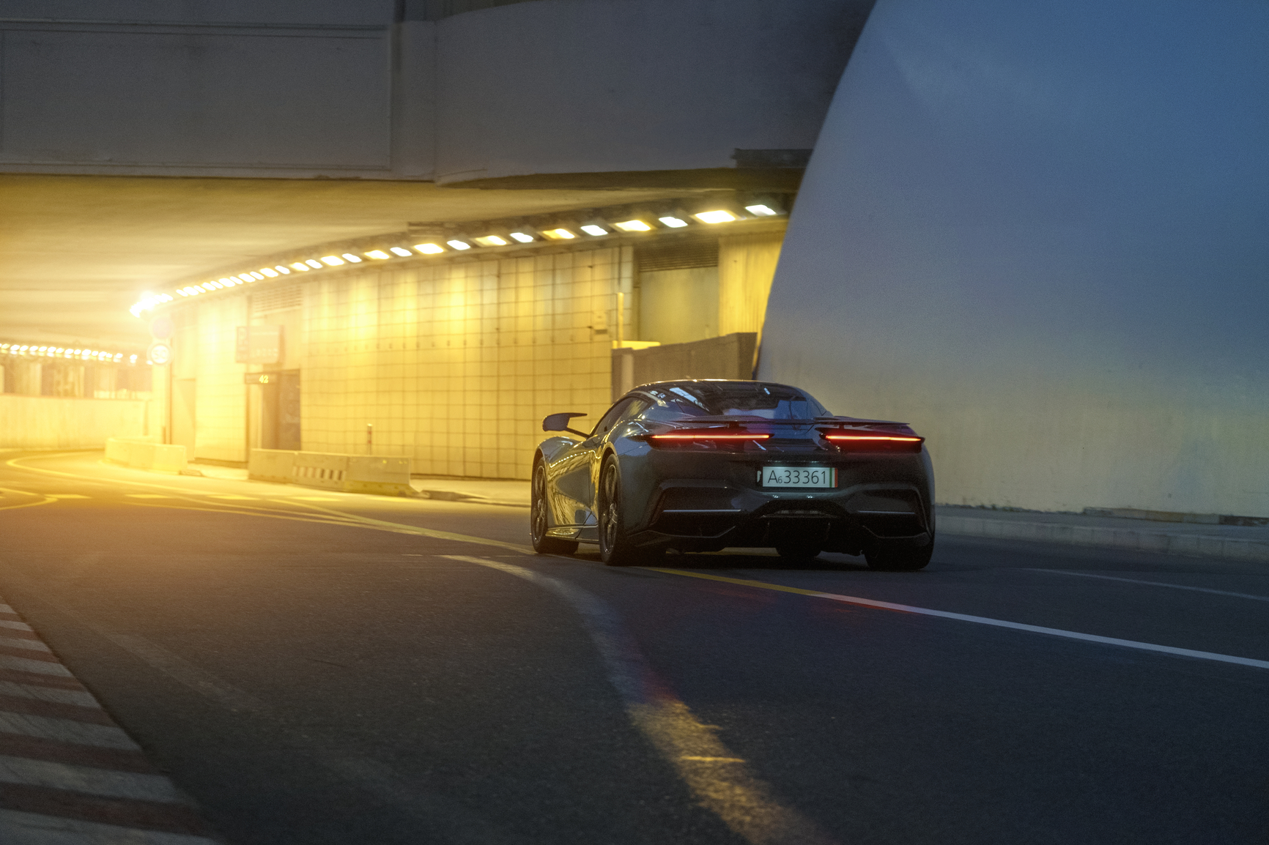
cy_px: 422
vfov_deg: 12.3
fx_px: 3912
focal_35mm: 111
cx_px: 634
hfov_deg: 18.4
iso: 2500
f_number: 3.7
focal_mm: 74.1
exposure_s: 1/200
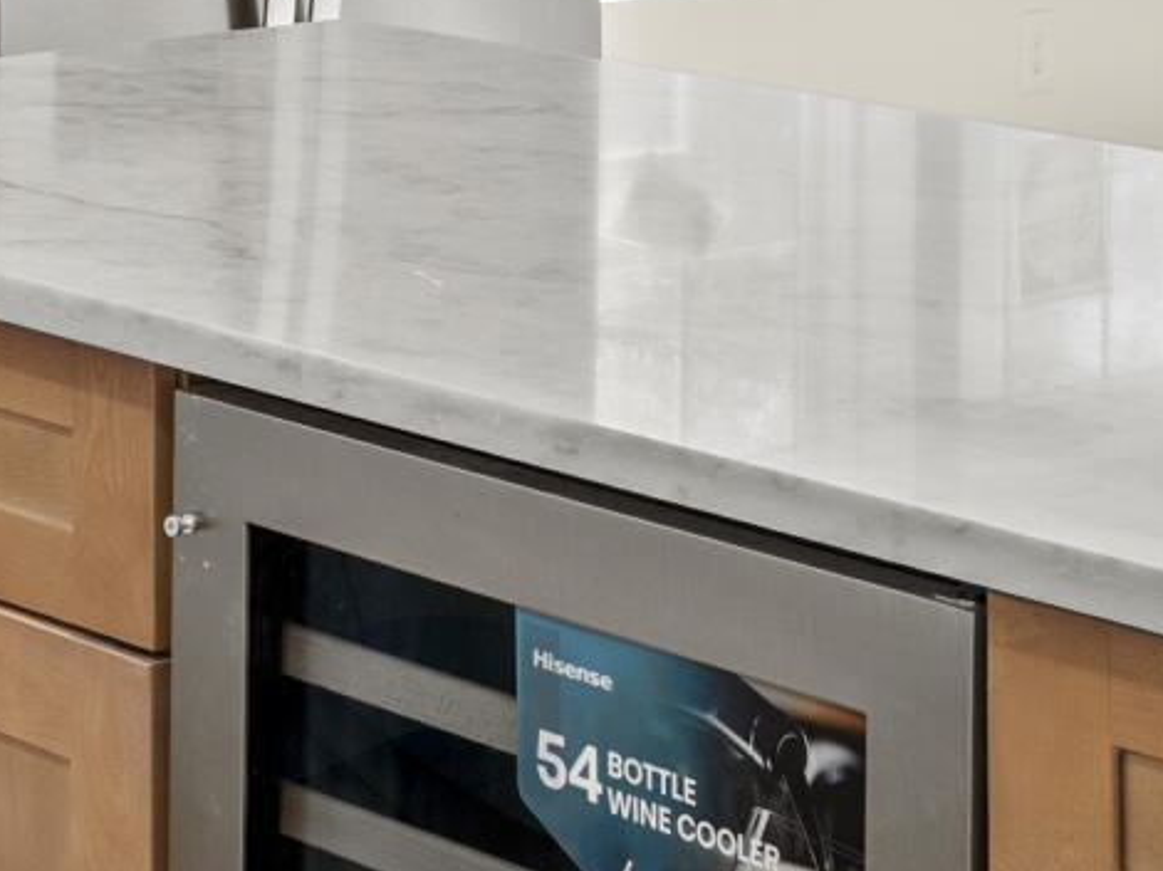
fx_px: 4332
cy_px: -473
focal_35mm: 129
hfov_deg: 15.0
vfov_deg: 11.0
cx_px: -64
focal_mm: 21
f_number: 8
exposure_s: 1/1.25
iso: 200
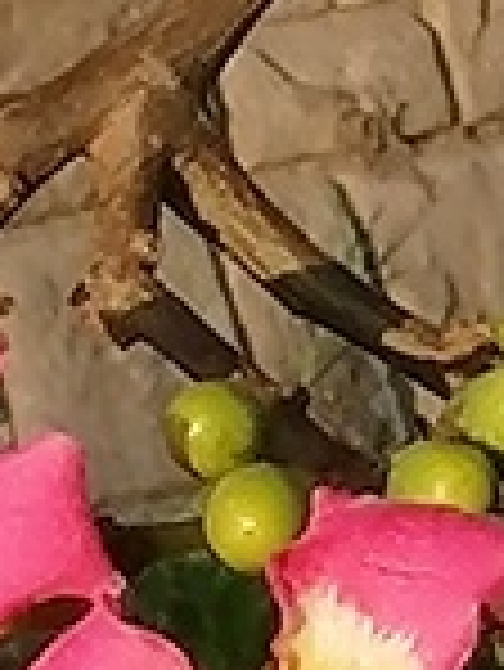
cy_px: 85
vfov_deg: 3.4
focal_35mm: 582
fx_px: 11282
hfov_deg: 2.6
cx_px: 342
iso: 50
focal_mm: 3.81
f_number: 2.2
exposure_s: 1/805
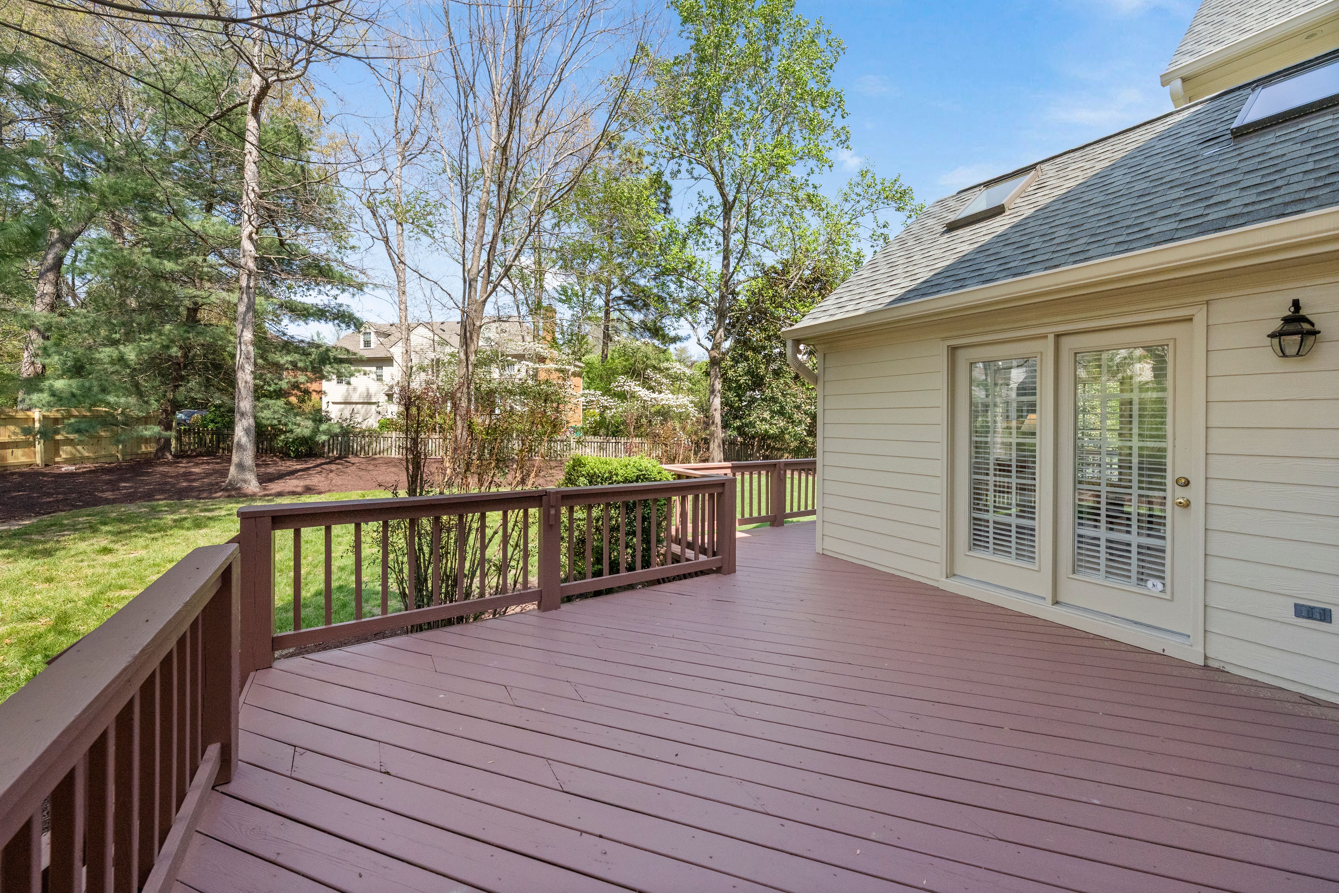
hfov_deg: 108.3
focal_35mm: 13
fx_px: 483
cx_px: 670
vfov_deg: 85.4
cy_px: 446
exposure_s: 1/1600
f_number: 6.3
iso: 2000
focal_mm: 13
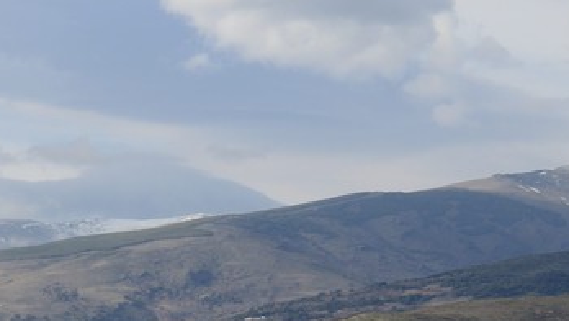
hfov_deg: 10.4
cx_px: -721
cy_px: 529
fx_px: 2762
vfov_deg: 6.5
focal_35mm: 183
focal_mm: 38
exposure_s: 1/200
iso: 200
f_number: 11
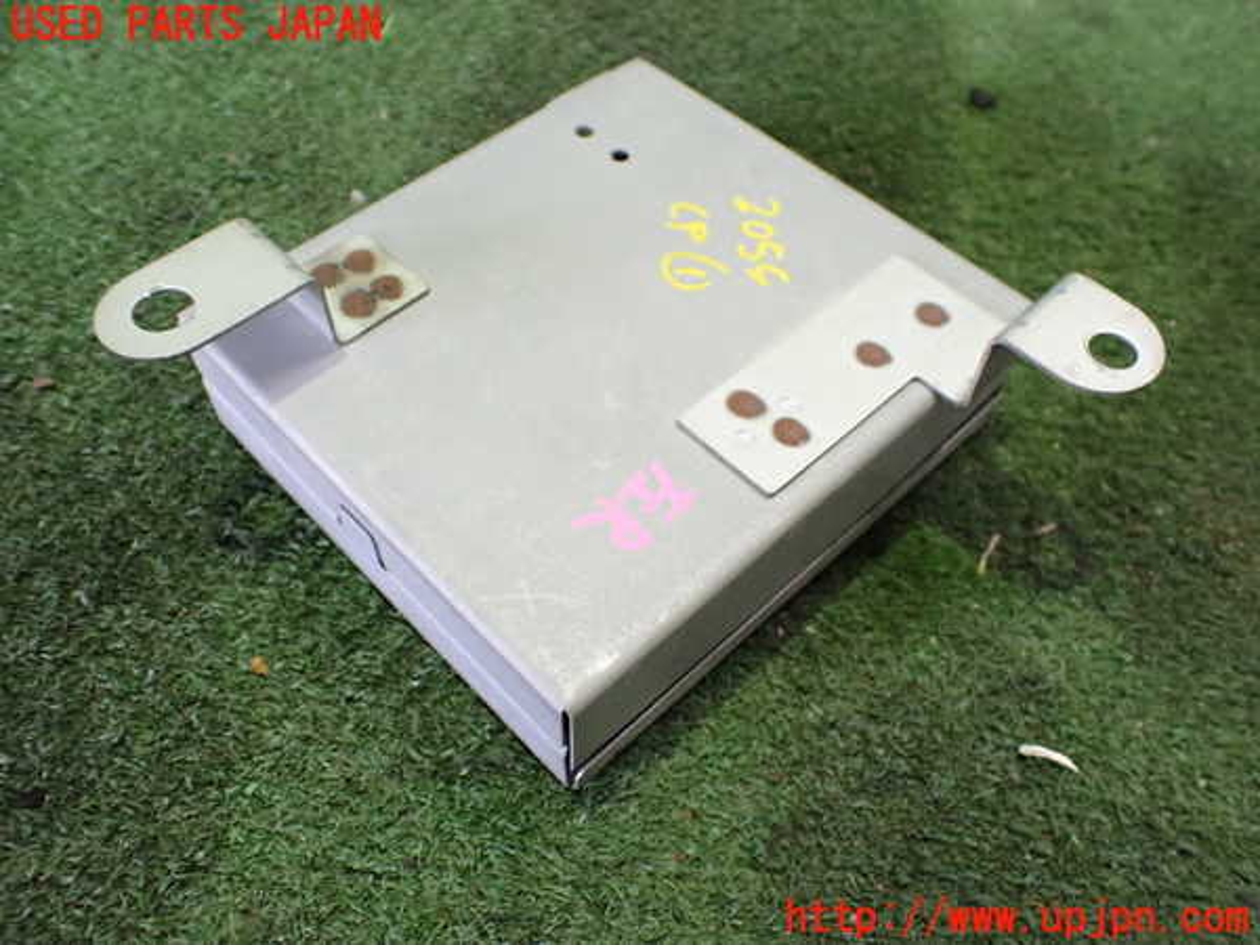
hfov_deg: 60.0
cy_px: 472
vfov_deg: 46.8
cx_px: 630
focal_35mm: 30
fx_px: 1092
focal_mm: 5.4
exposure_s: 1/60
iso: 800
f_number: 2.3
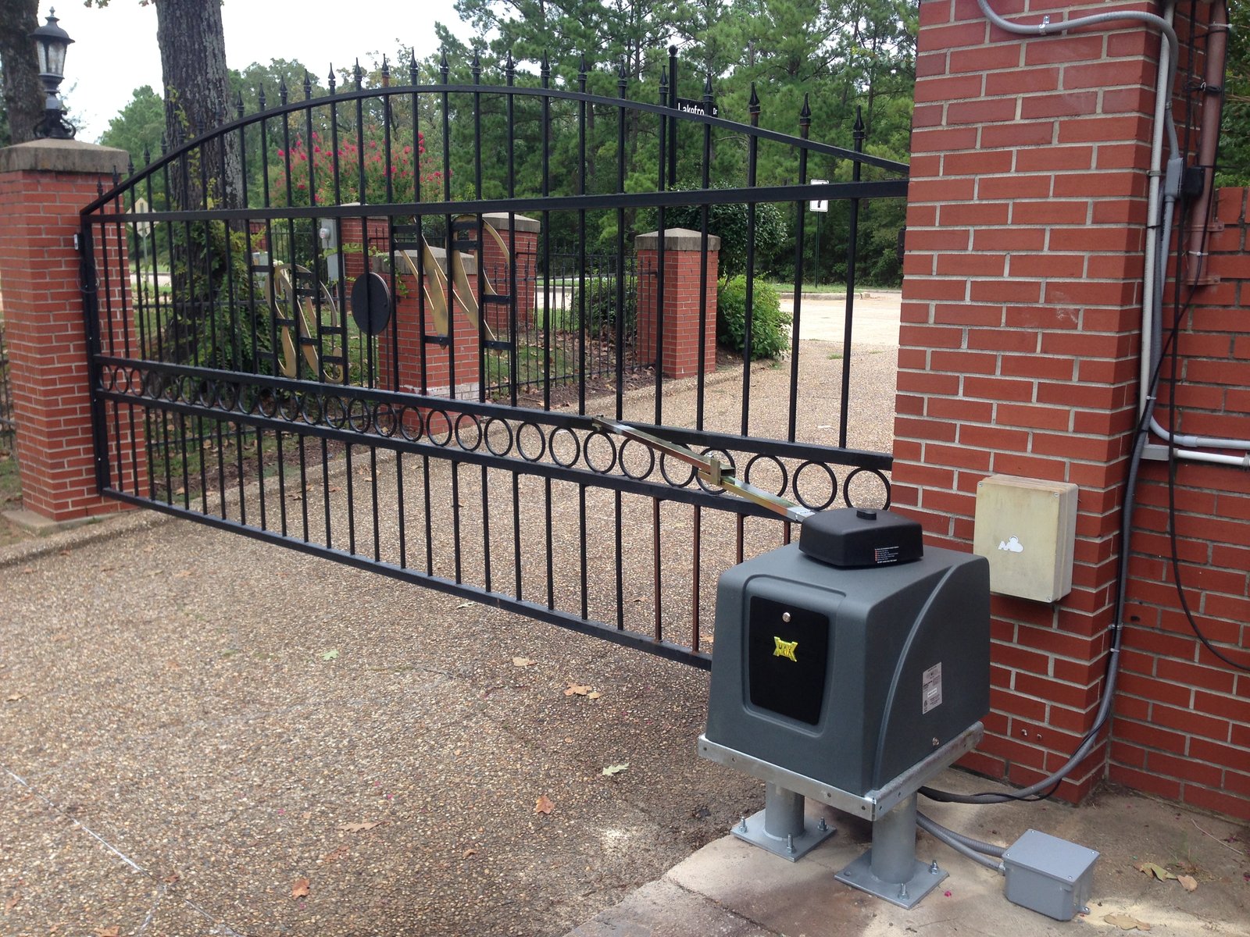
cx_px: 625
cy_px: 468
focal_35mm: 33
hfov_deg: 55.4
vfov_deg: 42.9
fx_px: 1192
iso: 50
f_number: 2.4
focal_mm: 4.12
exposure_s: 1/488
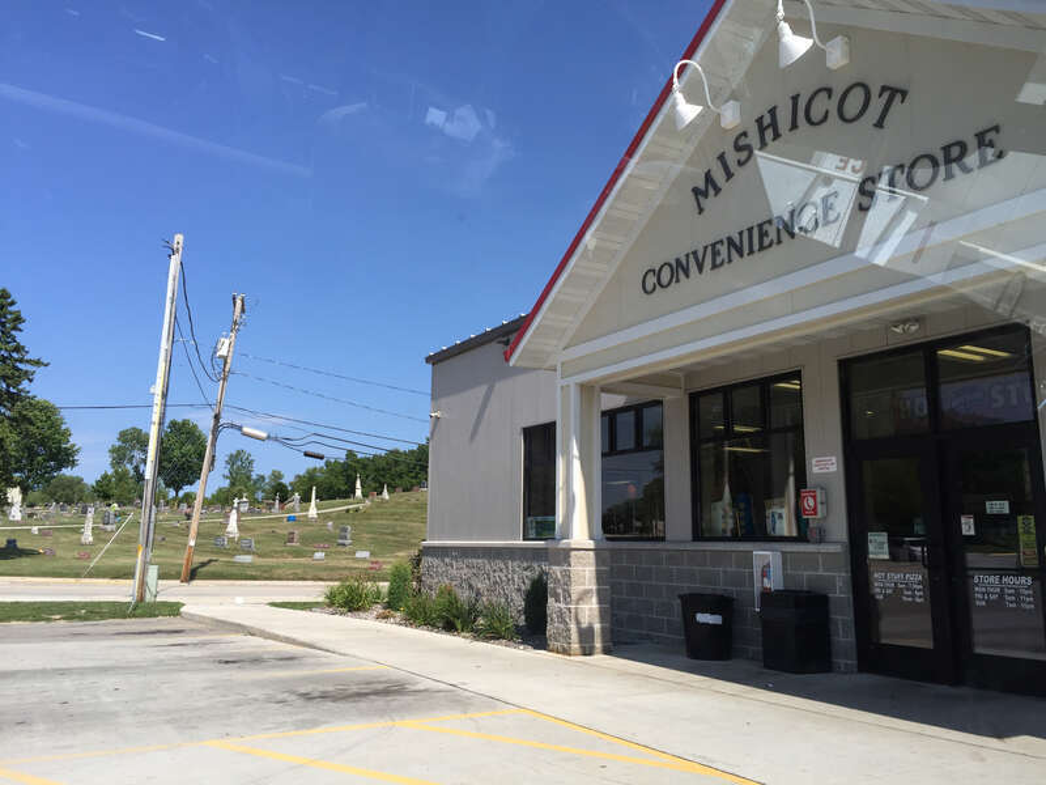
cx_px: 523
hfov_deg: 61.7
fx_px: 876
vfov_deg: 48.2
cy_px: 392
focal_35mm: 29
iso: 32
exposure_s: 1/341
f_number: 2.2
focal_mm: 4.15
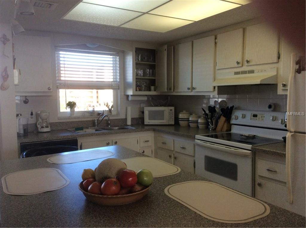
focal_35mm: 32
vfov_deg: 44.0
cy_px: 114
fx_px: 282
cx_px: 153
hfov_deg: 56.9
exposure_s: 1/120
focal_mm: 3.3
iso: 64
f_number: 2.4
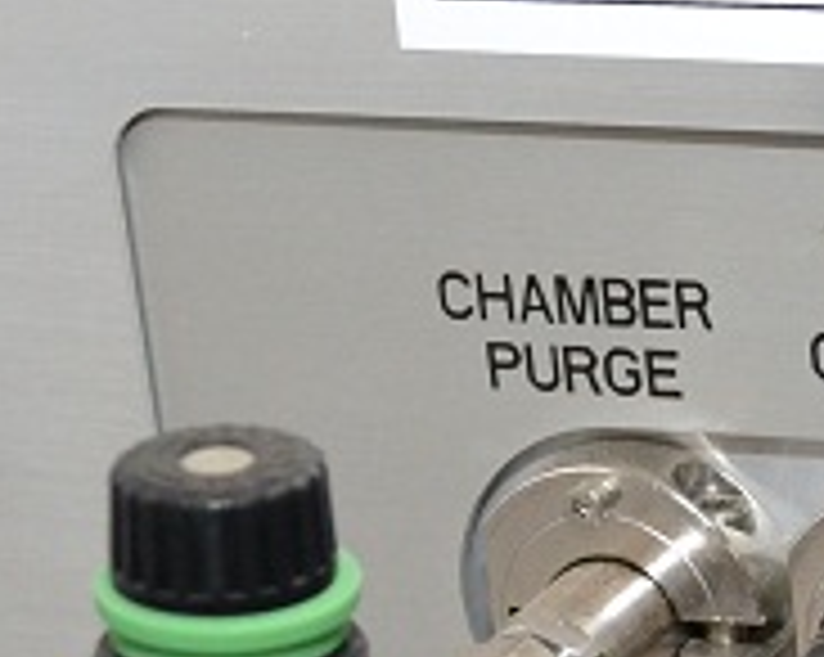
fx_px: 3800
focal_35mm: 156
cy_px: 533
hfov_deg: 12.0
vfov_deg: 9.9
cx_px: 1121
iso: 1800
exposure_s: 1/60
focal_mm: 22
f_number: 4
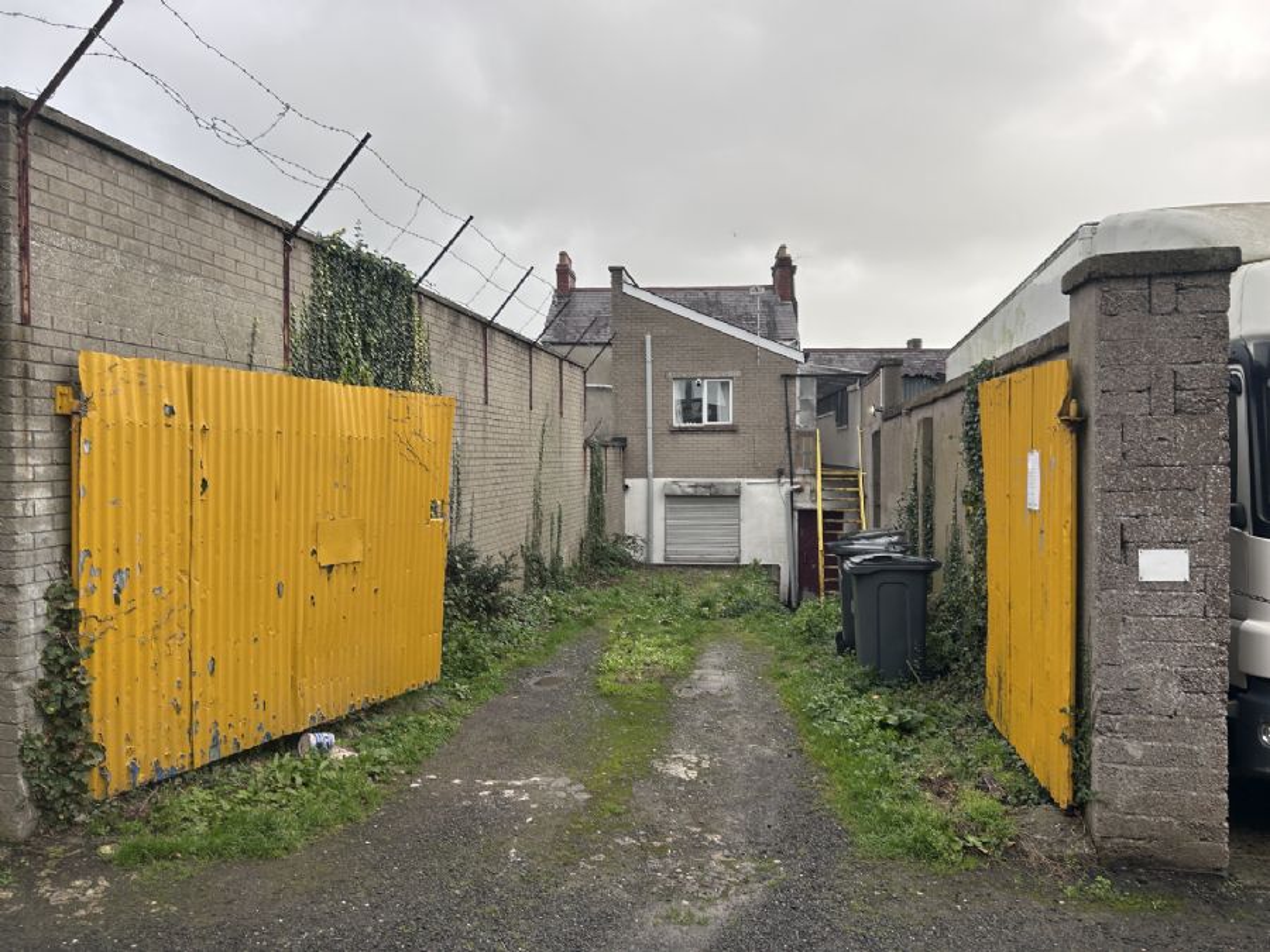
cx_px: 635
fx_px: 954
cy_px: 476
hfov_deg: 67.3
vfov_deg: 53.1
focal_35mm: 26
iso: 50
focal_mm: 5.7
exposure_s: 1/662
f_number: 1.5
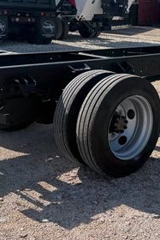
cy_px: 94
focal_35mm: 57
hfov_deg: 23.1
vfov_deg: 34.9
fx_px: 380
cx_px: 151
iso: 80
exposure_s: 1/4975
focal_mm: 6.76
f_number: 1.78
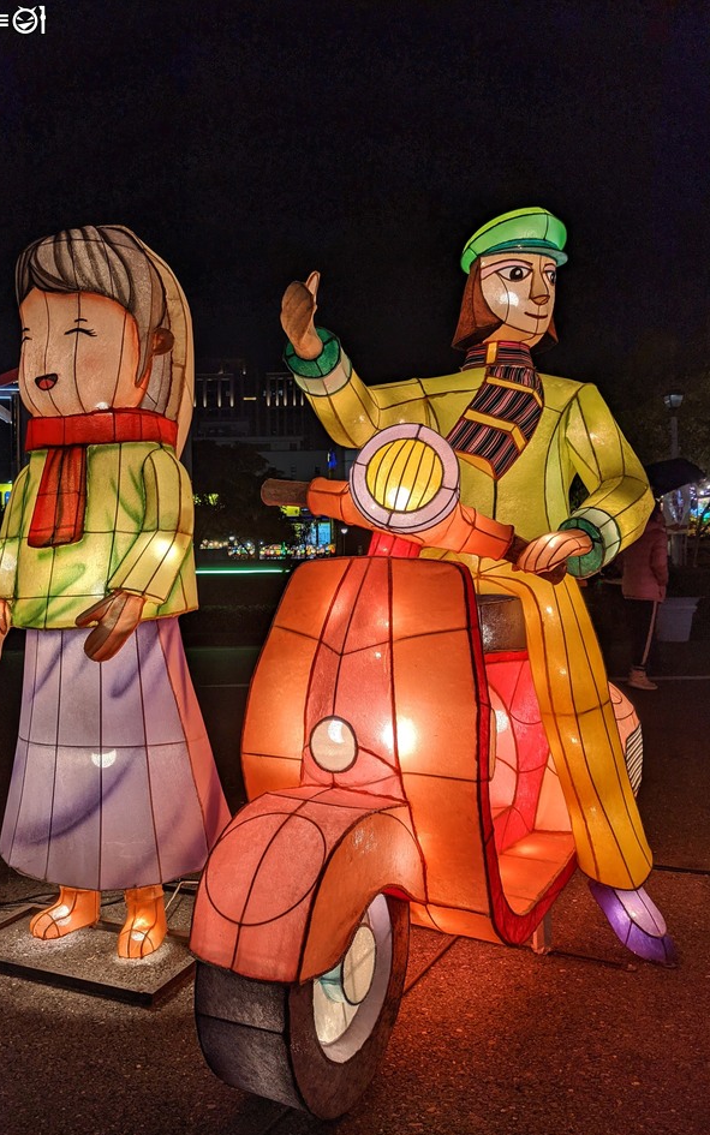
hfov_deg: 44.5
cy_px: 575
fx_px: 866
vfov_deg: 66.5
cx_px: 306
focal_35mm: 28
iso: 136
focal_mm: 4.75
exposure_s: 1/100
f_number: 1.75
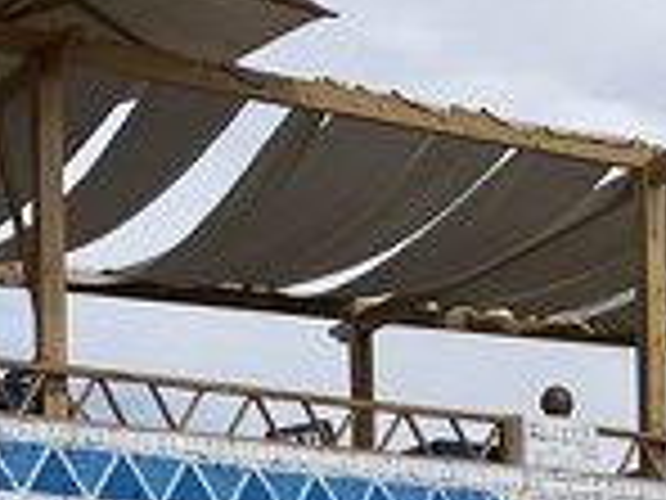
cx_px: 837
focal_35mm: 180
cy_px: 1126
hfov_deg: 10.8
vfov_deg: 7.8
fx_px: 3463
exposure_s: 1/4854
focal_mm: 5.1
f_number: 1.6
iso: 50
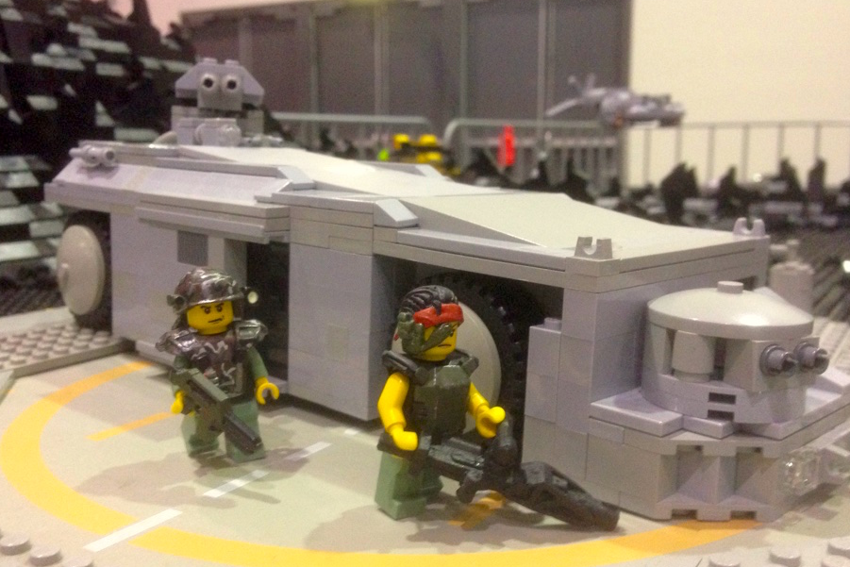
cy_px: 284
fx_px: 921
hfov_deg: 49.5
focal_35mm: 39
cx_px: 415
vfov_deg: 34.2
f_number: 2.4
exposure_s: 1/20
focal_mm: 4.12
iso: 320
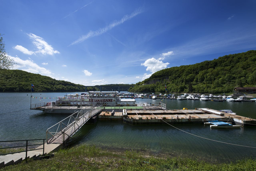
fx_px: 100
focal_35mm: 14
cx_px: 128
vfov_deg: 81.2
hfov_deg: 104.2
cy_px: 86
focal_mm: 14
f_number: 11
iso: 160
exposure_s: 1/320
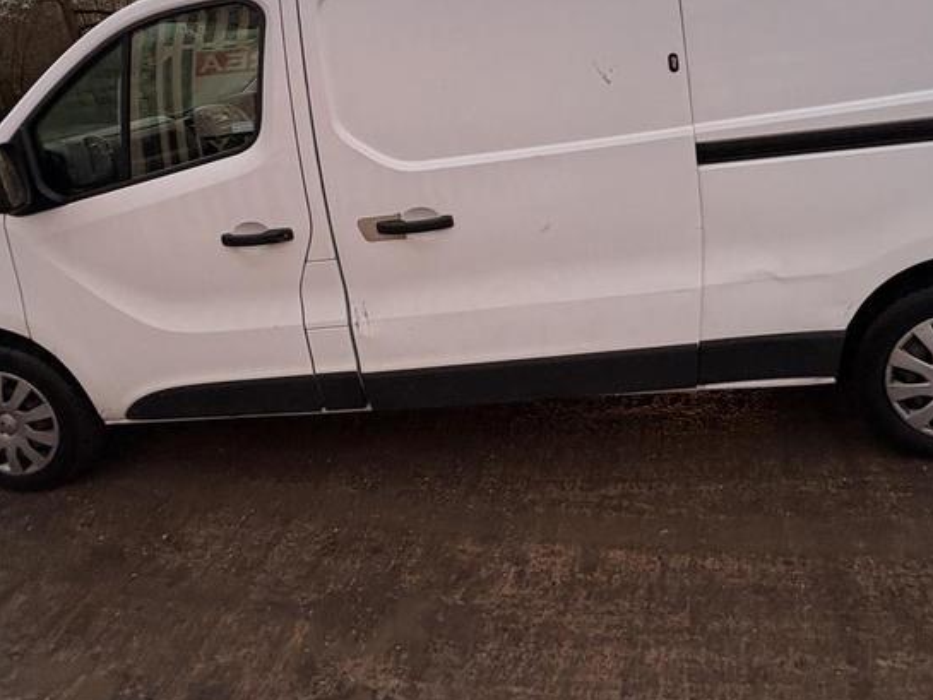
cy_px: 133
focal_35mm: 23
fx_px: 620
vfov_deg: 54.6
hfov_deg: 73.5
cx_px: 531
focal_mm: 2.22
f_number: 2.2
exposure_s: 1/94
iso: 250
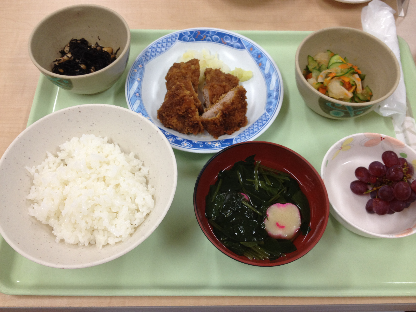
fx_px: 421
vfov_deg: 40.7
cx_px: 208
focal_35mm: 35
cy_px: 156
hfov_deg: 52.6
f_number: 2.4
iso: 64
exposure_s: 1/30
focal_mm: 4.28
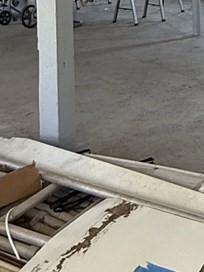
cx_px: 208
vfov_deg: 21.9
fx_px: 621
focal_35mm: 79
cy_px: -96
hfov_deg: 18.2
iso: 320
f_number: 2.2
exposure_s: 1/99
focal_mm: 2.22
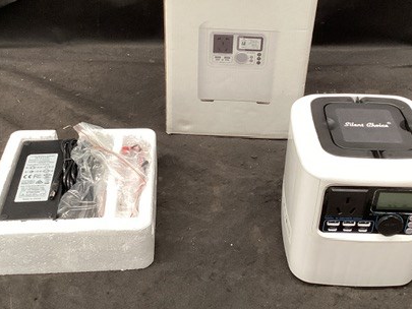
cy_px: 130
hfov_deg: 38.9
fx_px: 583
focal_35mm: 49
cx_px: 224
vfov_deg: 29.6
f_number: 2.4
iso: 125
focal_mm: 3.3
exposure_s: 1/60
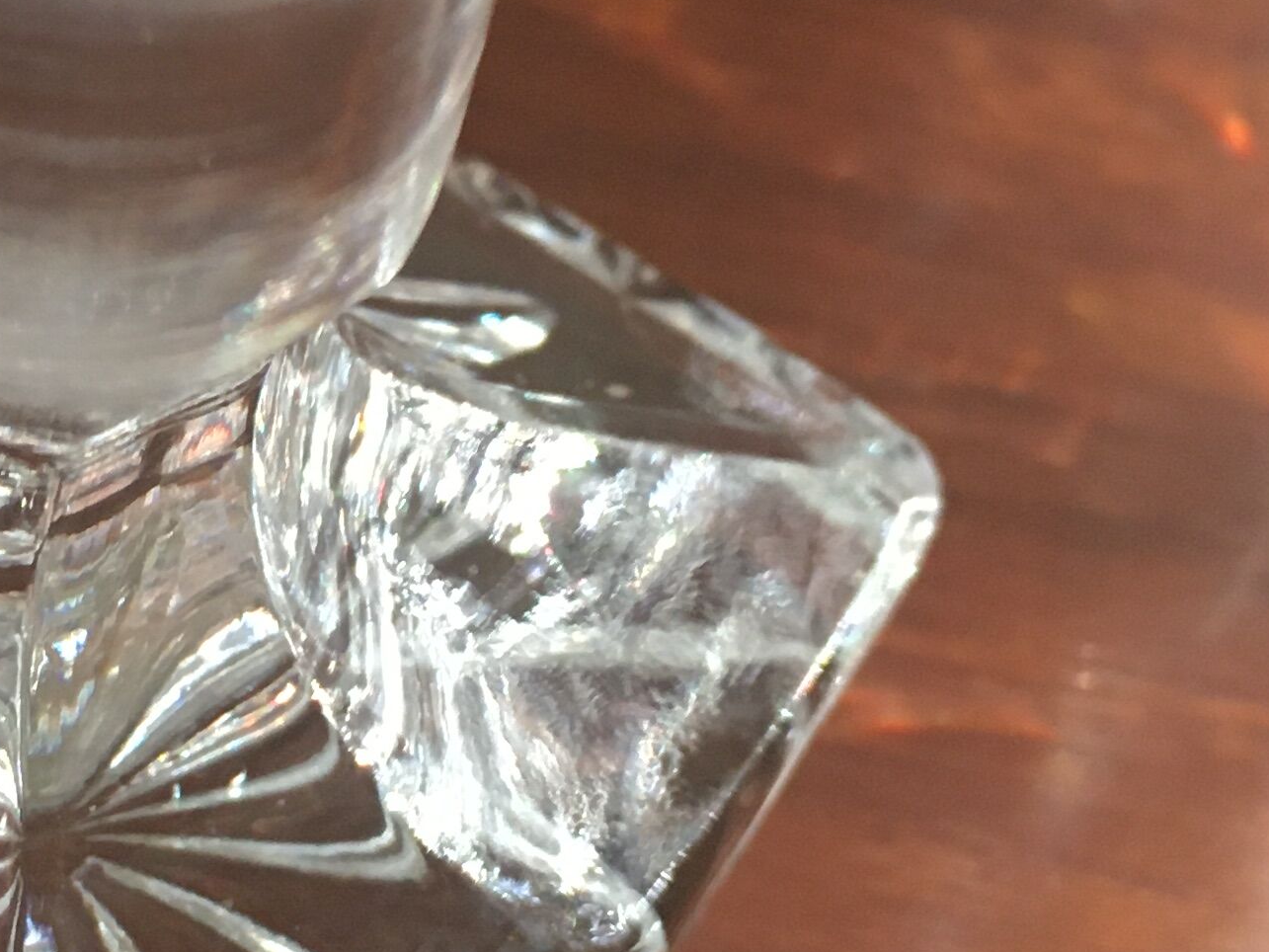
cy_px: 293
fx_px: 3336
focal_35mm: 91
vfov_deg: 16.2
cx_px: -21
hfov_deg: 20.8
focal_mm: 4.15
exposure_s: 1/33
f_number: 2.2
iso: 160
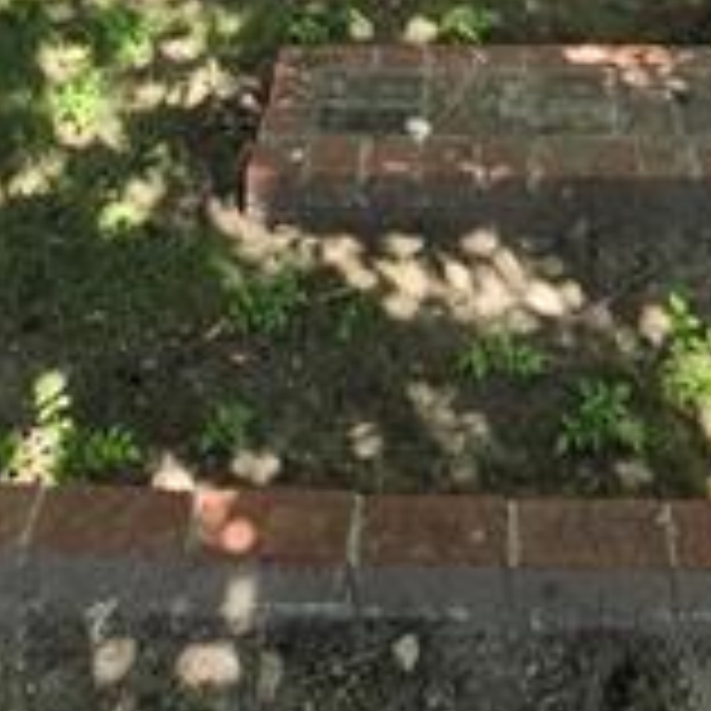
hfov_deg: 30.3
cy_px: -729
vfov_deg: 18.6
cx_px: 490
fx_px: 1301
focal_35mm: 56
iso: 50
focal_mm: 2.2
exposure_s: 1/191
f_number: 2.2
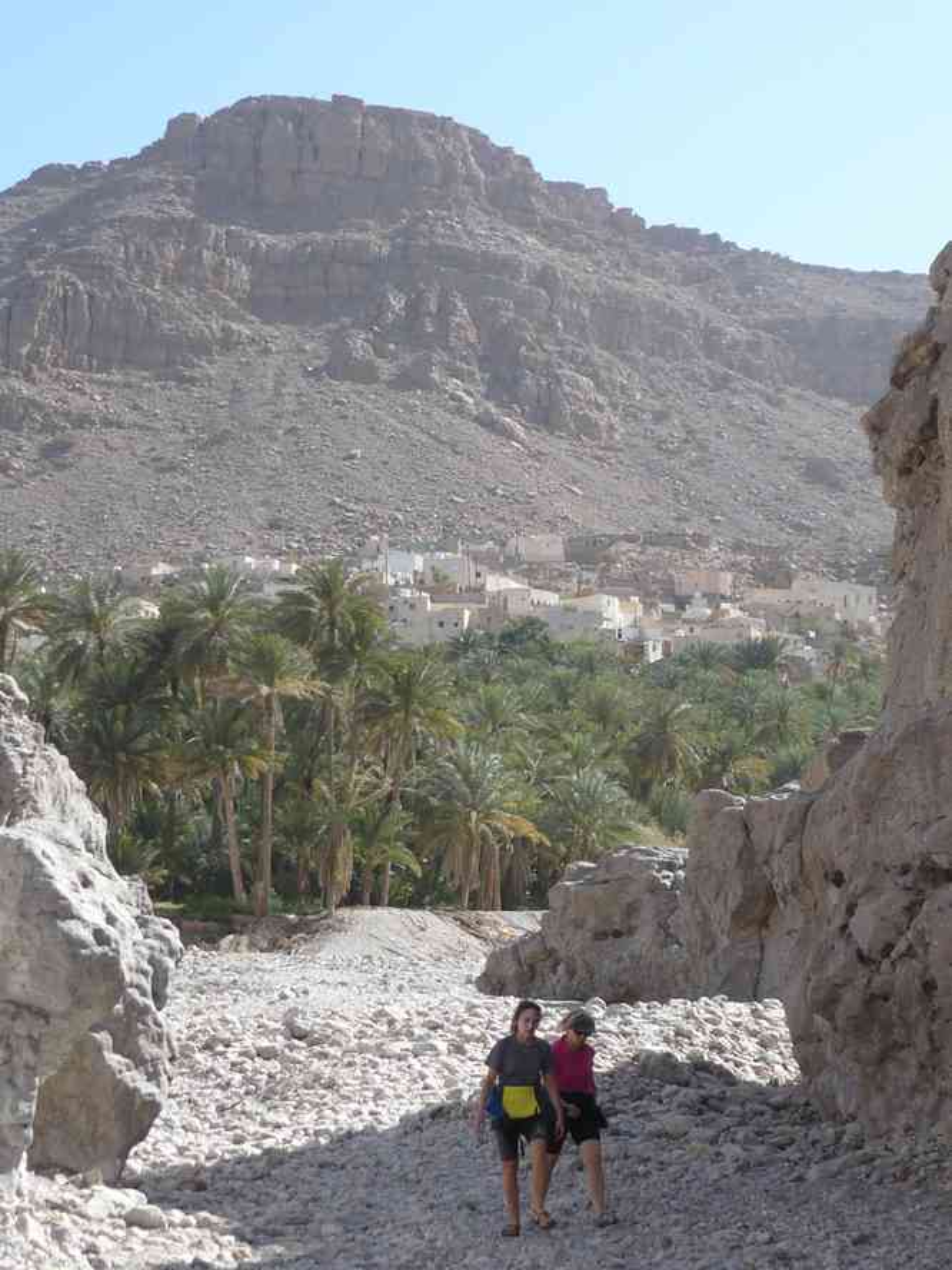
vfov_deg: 28.6
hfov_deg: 21.6
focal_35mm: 68
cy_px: 635
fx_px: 2493
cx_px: 476
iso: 100
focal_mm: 7.5
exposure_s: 1/640
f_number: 3.2
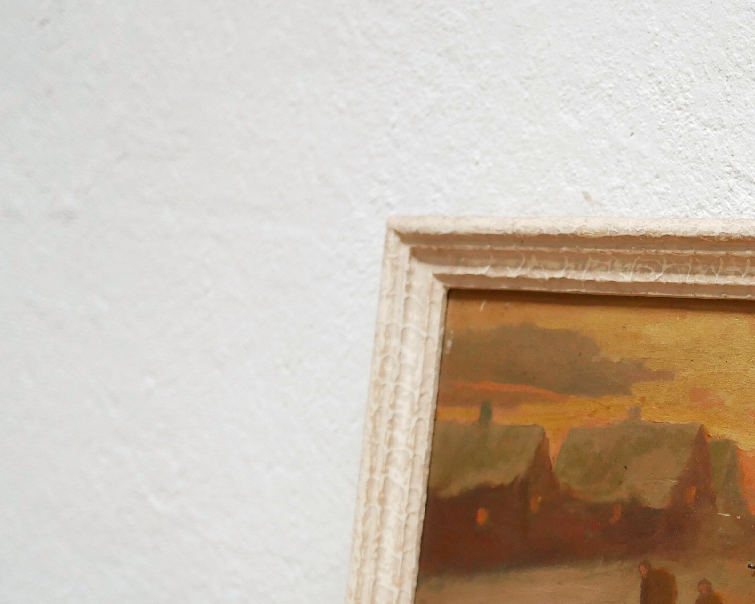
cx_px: 656
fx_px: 1698
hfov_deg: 24.5
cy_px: 480
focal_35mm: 76
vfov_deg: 20.0
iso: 1250
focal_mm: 20
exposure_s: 1/60
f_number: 1.7
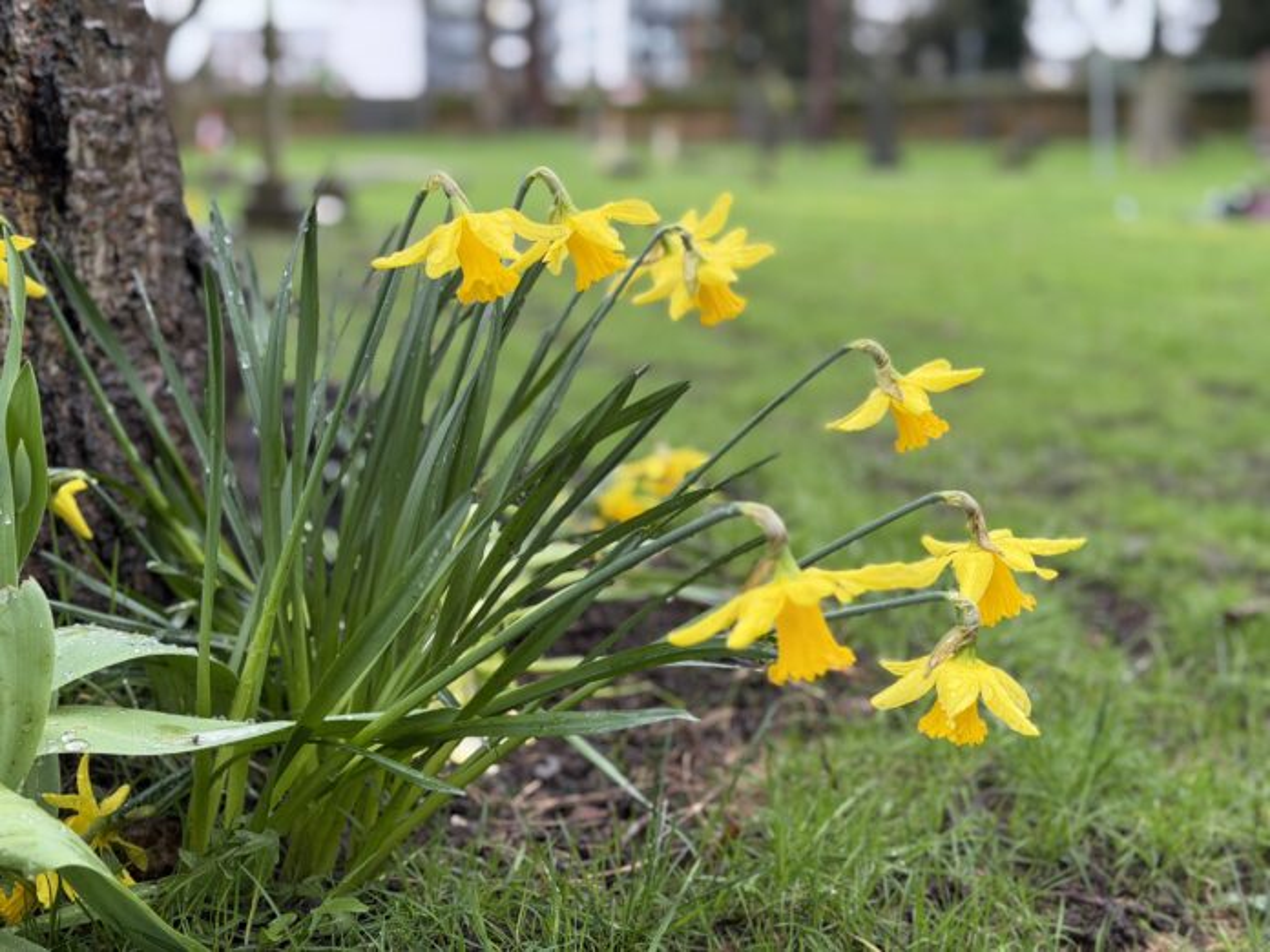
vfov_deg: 30.3
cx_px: 635
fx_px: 1761
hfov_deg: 39.7
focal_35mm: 48
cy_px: 476
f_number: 1.78
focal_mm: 6.76
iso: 64
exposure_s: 1/121
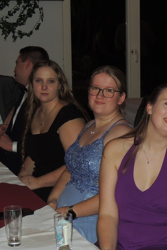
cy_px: 160
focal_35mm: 95
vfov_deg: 21.4
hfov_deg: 14.1
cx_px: 178
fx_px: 662
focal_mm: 8.9
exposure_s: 1/40
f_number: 3.6
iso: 200
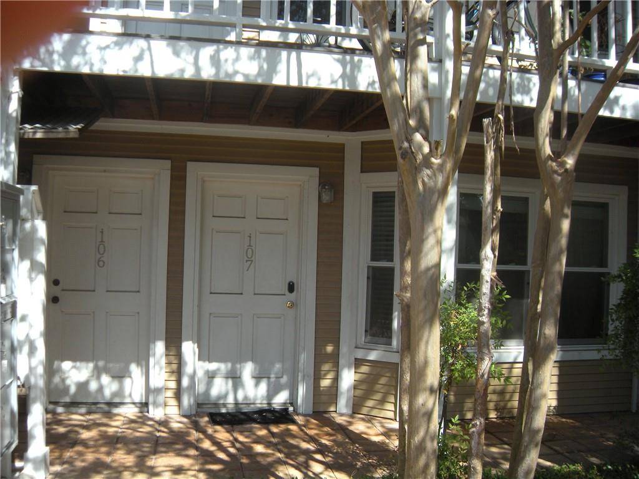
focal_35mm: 35
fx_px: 646
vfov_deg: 40.7
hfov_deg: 52.6
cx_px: 320
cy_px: 240
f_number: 3.8
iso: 64
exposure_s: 1/230
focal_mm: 5.9
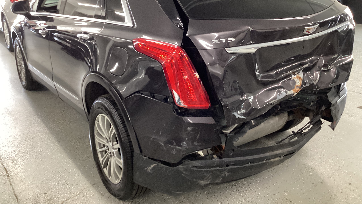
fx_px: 326
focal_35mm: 34
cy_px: 67
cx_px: 182
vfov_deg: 34.3
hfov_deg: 58.0
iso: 250
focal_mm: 3.3
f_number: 2.4
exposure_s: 1/40
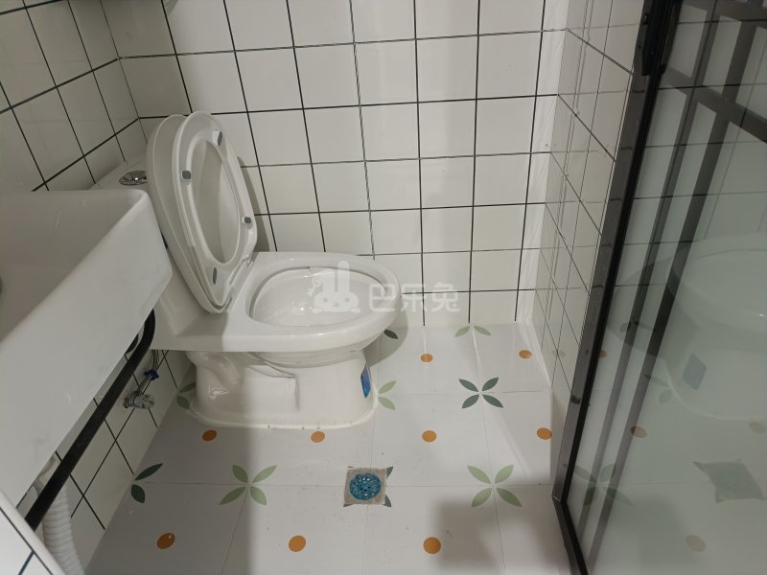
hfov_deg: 71.6
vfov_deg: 56.8
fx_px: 532
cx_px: 384
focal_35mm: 24
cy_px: 288
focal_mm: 5.59
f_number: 1.88
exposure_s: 1/25
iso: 1646
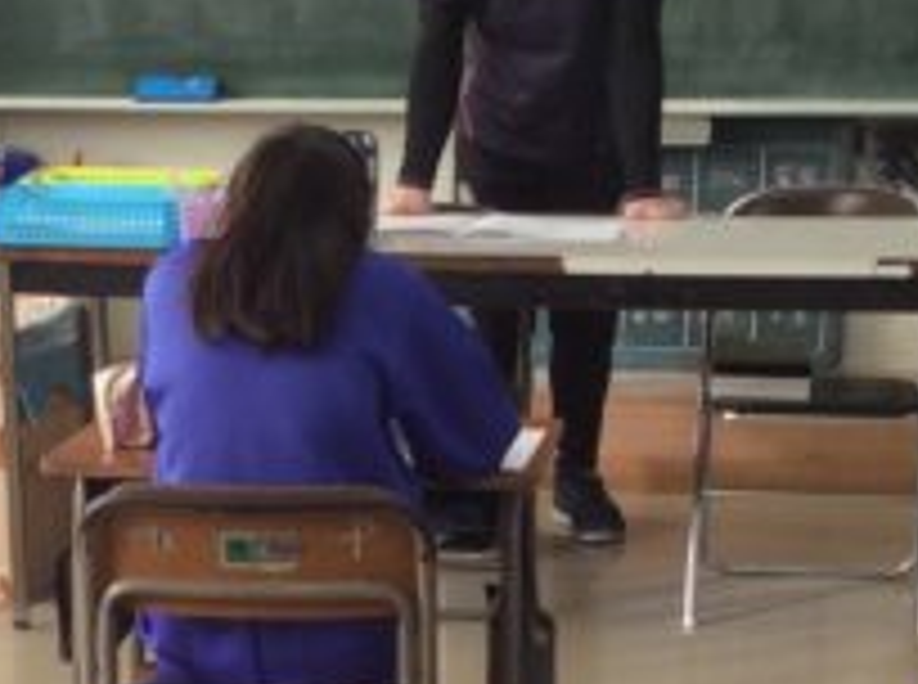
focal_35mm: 110
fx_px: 2910
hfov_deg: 17.9
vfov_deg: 13.0
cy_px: 839
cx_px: 292
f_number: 2.4
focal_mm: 3.3
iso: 32
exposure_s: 1/40
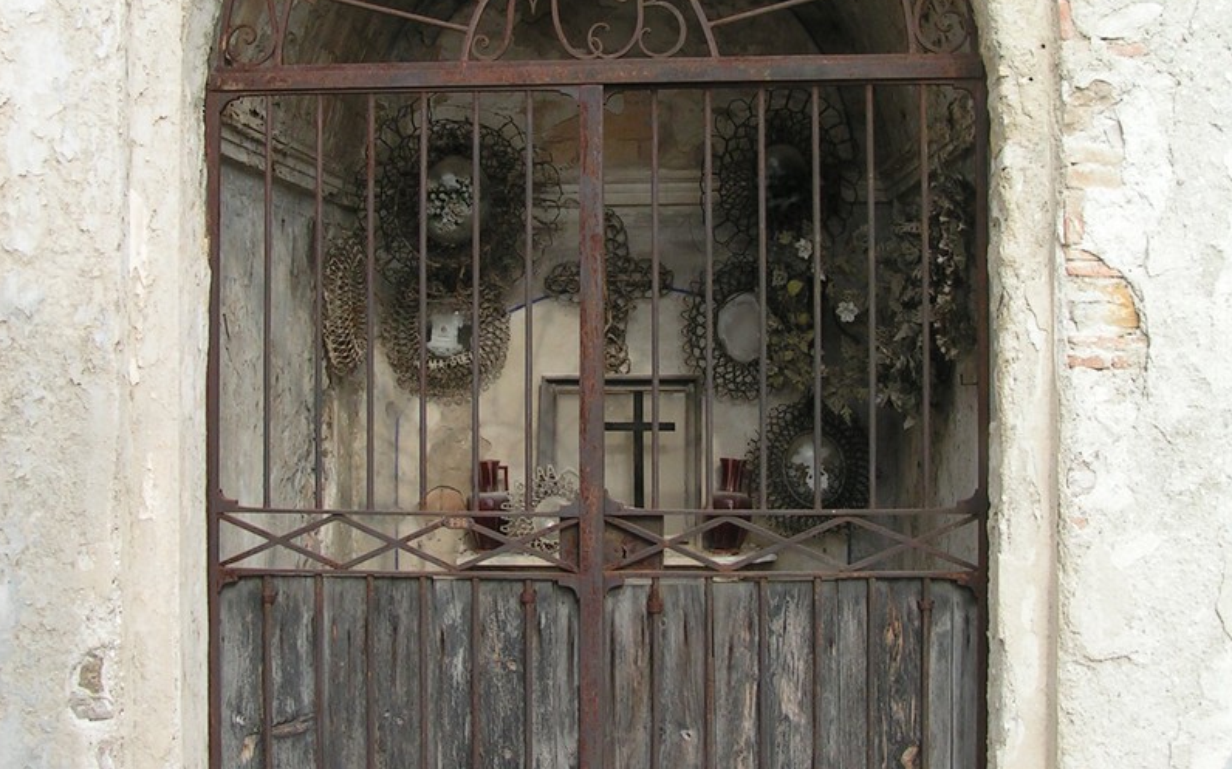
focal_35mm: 54
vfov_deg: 23.9
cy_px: 259
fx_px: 1813
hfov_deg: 37.5
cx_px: 614
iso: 50
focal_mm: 5.8
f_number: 5.6
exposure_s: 1/80
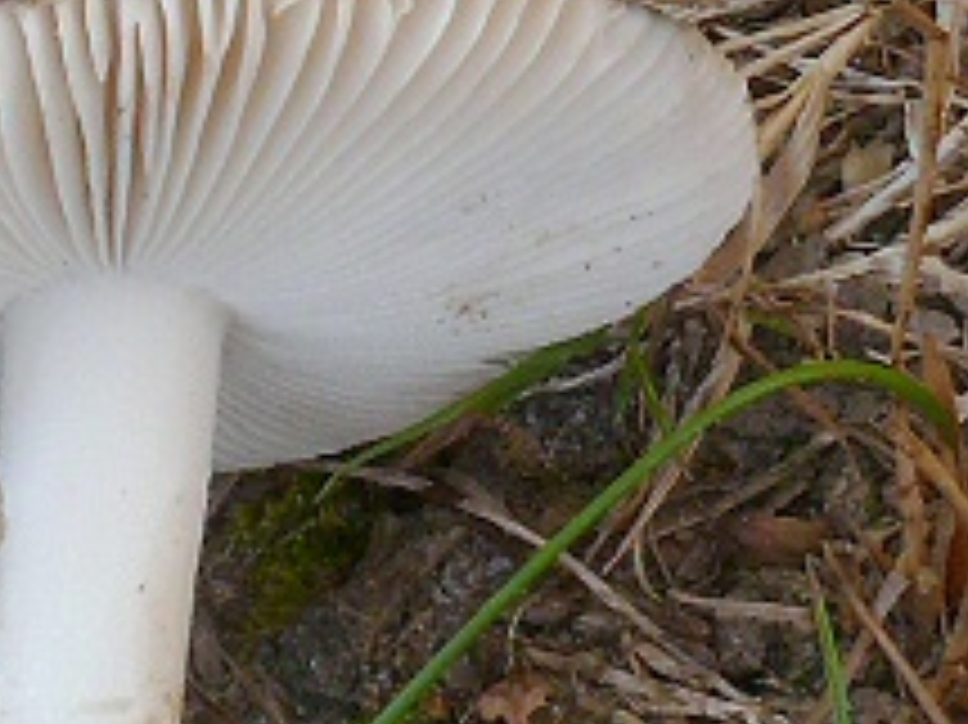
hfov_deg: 16.9
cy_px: 544
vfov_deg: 12.9
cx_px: 936
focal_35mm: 114
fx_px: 3186
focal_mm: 7.4
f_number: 11
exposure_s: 1/10
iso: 100
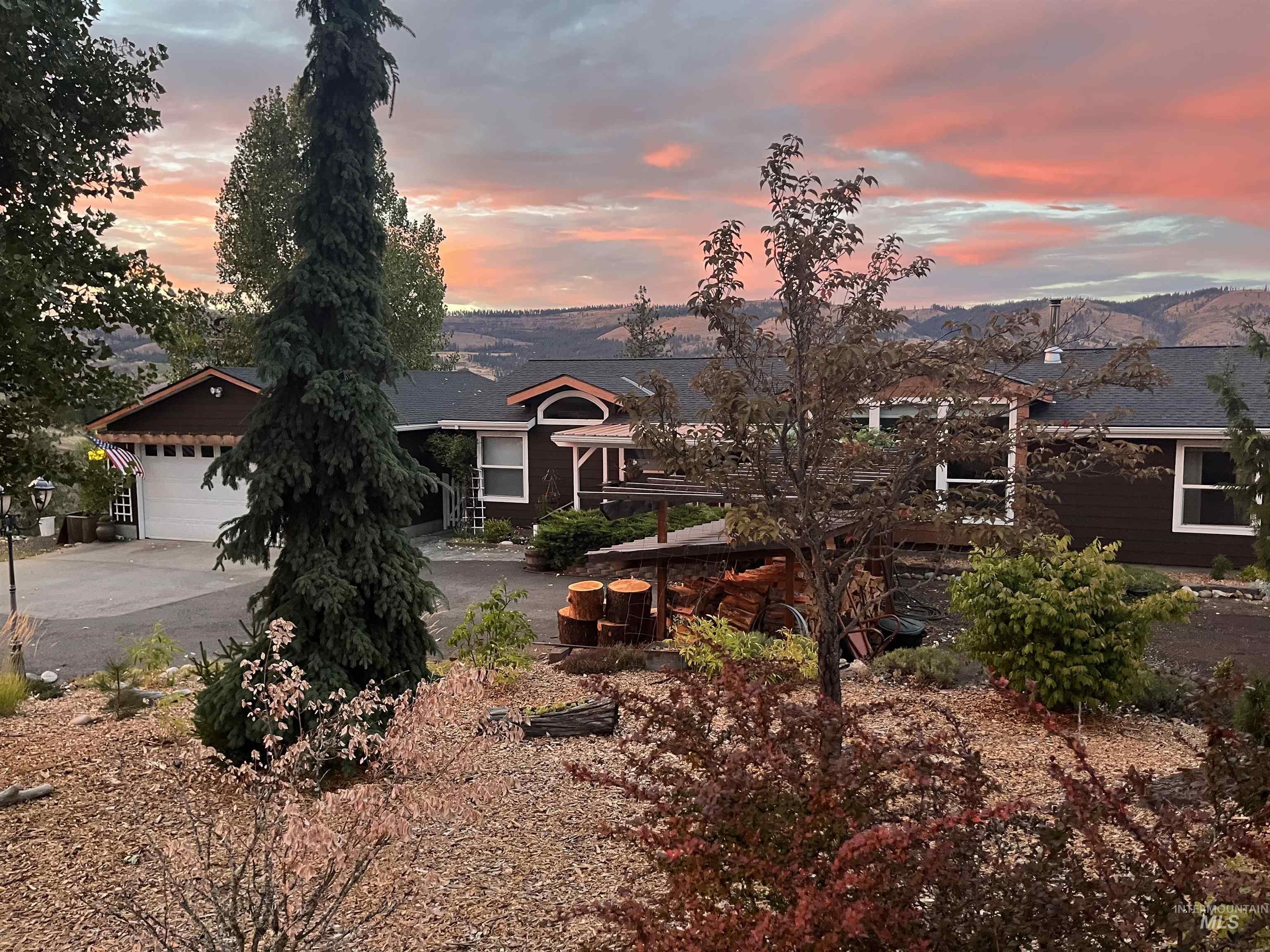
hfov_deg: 67.3
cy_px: 476
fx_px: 954
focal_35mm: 26
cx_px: 635
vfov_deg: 53.1
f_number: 1.6
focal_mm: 5.1
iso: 250
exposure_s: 1/60
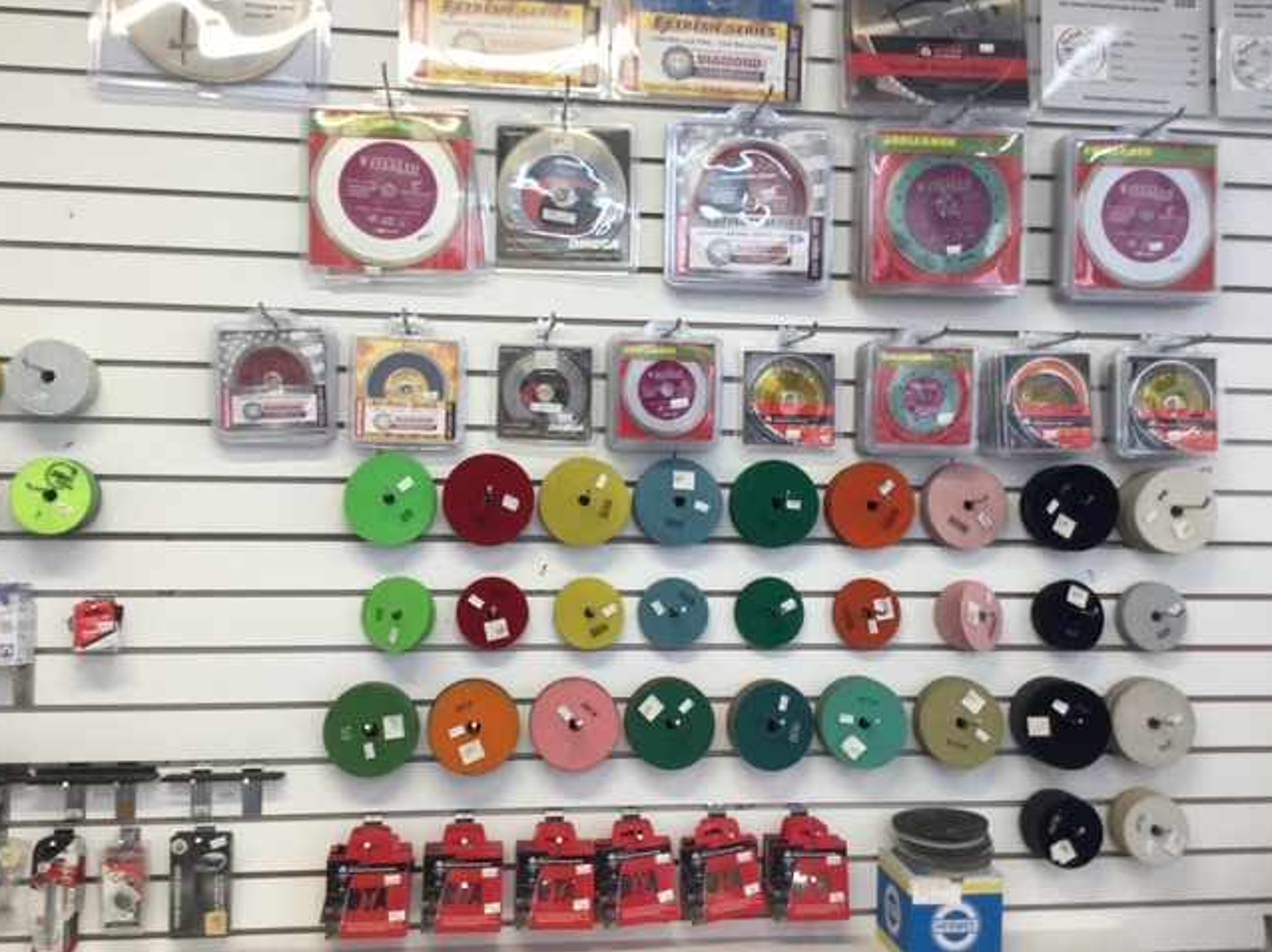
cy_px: 470
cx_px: 628
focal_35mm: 35
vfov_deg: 40.7
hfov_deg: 52.6
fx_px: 1286
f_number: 2.4
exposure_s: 1/30
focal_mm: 3.3
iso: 50
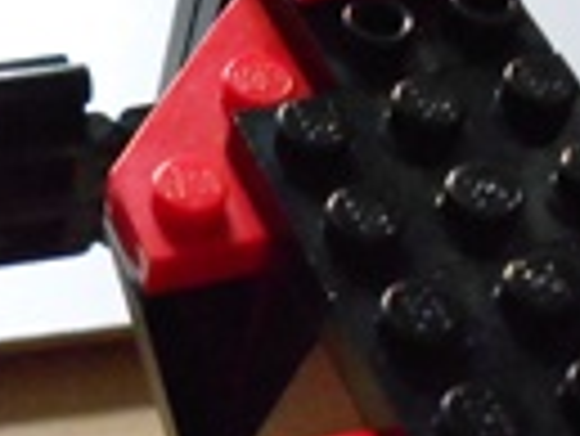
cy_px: 629
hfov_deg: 21.3
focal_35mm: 90
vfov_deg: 15.3
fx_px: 1509
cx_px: 72
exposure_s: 1/125
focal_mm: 4.6
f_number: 3.2
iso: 640
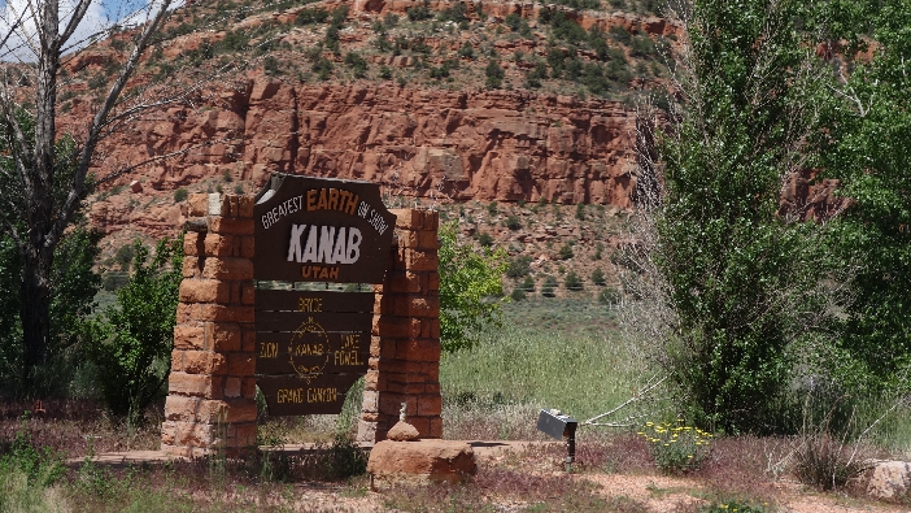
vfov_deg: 13.7
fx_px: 2126
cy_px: 249
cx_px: 409
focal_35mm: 88
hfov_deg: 24.2
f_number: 5.6
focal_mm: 21.77
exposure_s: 1/800
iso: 125
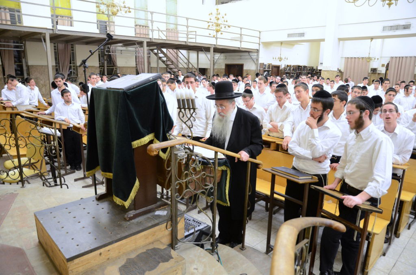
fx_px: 277
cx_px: 208
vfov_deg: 52.9
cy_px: 138
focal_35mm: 24
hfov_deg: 73.9
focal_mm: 16
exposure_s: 1/125
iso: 1000
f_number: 3.5
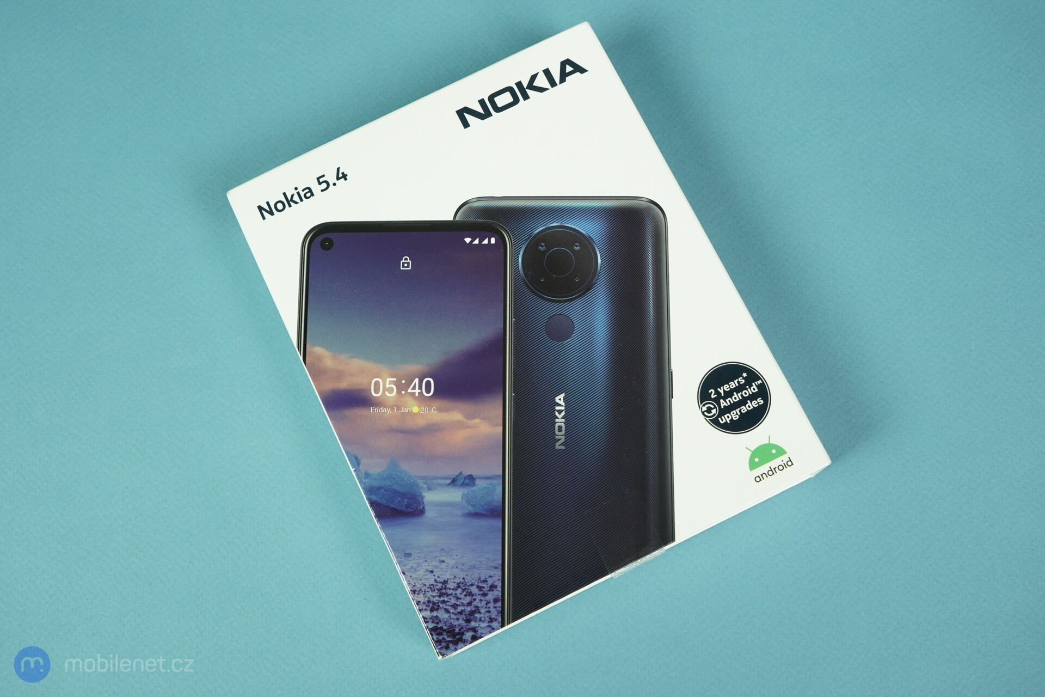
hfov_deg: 50.7
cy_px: 348
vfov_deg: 35.1
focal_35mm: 38
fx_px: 1103
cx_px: 522
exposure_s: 1/160
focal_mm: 38
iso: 2000
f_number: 7.1
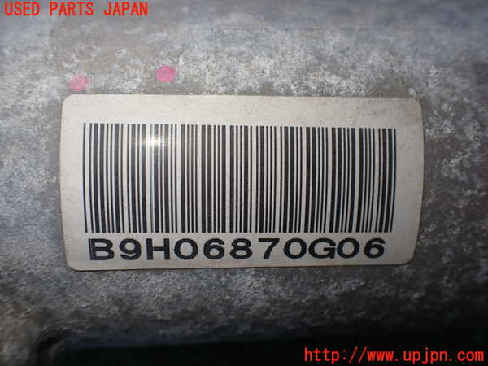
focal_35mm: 30
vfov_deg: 46.8
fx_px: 423
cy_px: 183
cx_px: 244
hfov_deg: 60.0
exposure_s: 1/160
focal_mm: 5.4
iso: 100
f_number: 2.3
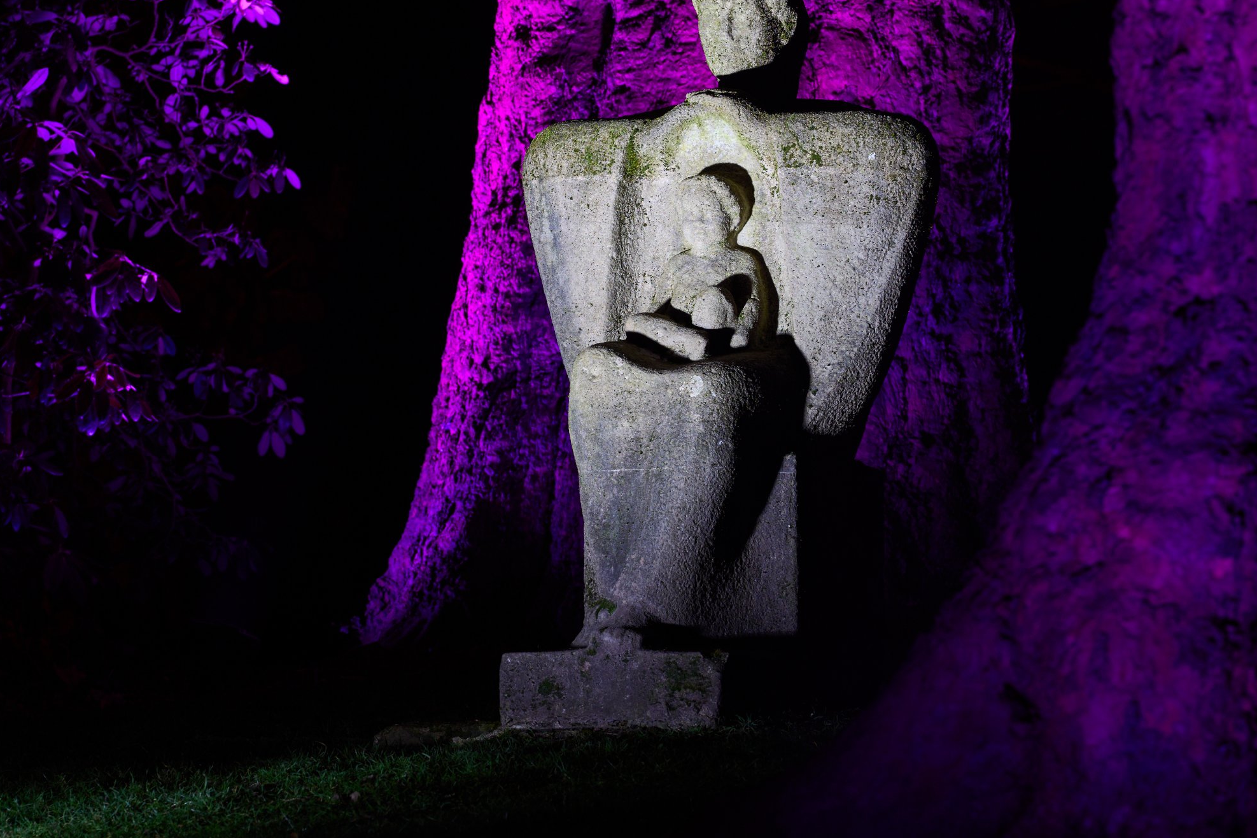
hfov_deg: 11.7
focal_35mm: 175
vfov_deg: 7.8
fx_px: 6109
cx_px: 531
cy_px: 296
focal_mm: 135
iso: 100
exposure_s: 1/2
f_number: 8
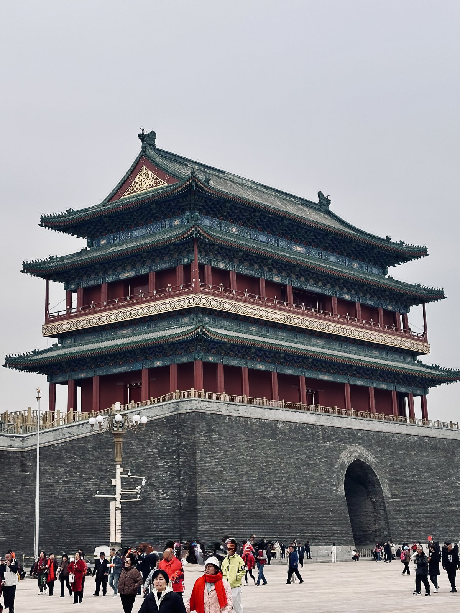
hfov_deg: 30.3
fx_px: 850
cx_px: 230
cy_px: 306
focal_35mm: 48
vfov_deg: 39.7
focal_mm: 6.9
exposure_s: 1/2114
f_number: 1.8
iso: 64
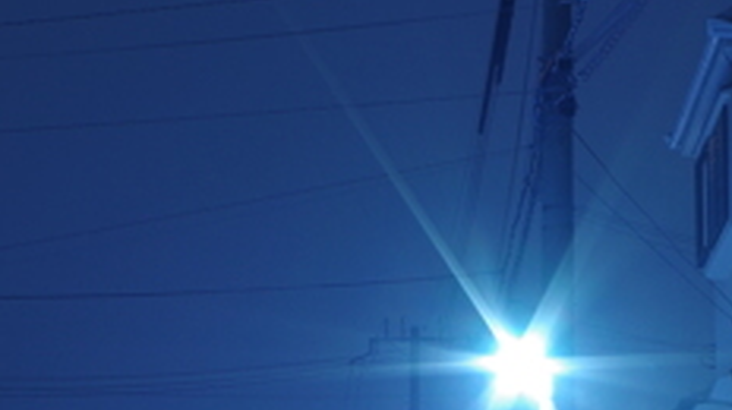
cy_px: 527
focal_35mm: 180
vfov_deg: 6.7
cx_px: 527
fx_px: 3491
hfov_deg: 11.9
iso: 100
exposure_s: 30
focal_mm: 26.25
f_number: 8
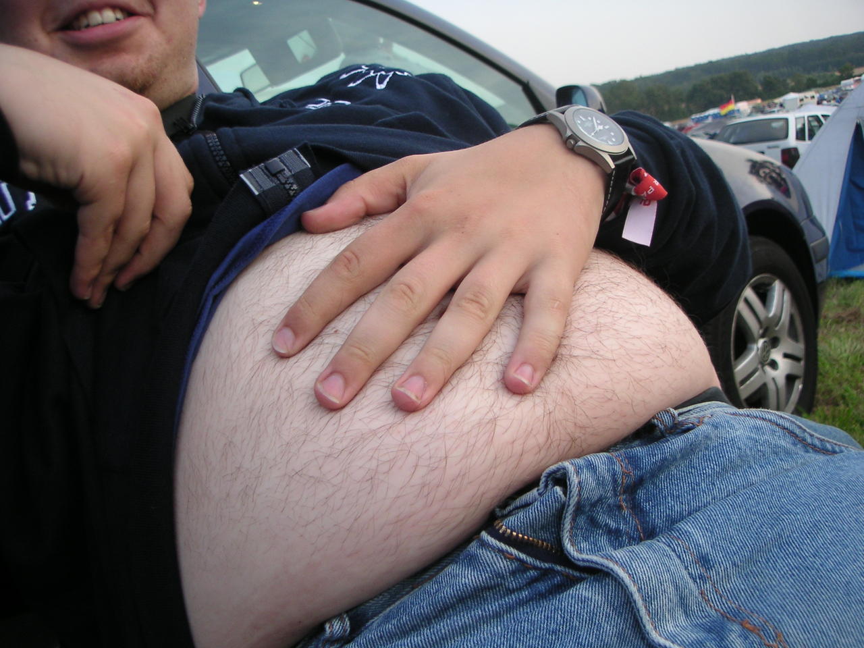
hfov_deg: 49.0
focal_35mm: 38
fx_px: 948
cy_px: 324
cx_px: 432
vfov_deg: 37.7
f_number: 2.8
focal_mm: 6
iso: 50
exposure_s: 1/90
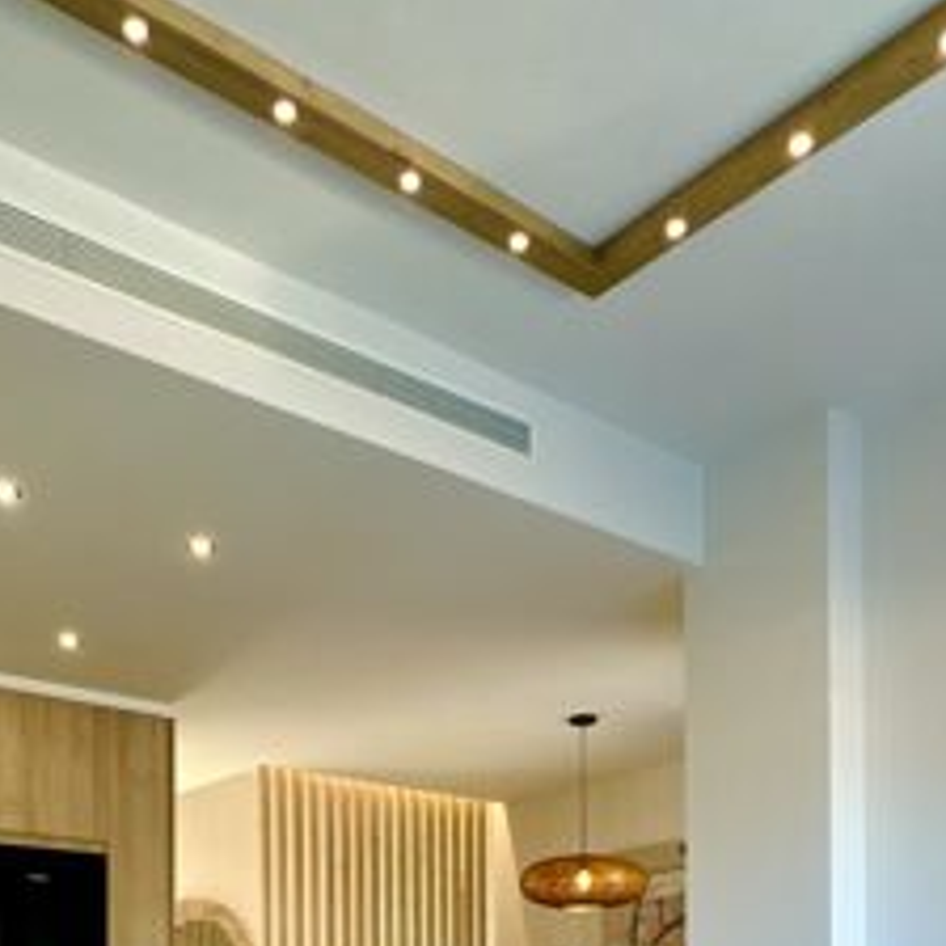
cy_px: 1039
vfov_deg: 36.3
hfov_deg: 42.7
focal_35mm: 39
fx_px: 1206
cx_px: 391
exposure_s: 1/100
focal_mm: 2.22
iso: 64
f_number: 2.2
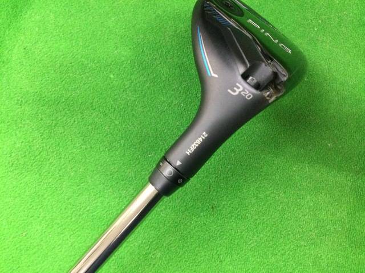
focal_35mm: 31
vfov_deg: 45.4
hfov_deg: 58.4
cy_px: 136
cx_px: 182
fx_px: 327
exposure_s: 1/24
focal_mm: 3.3
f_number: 2.4
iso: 200
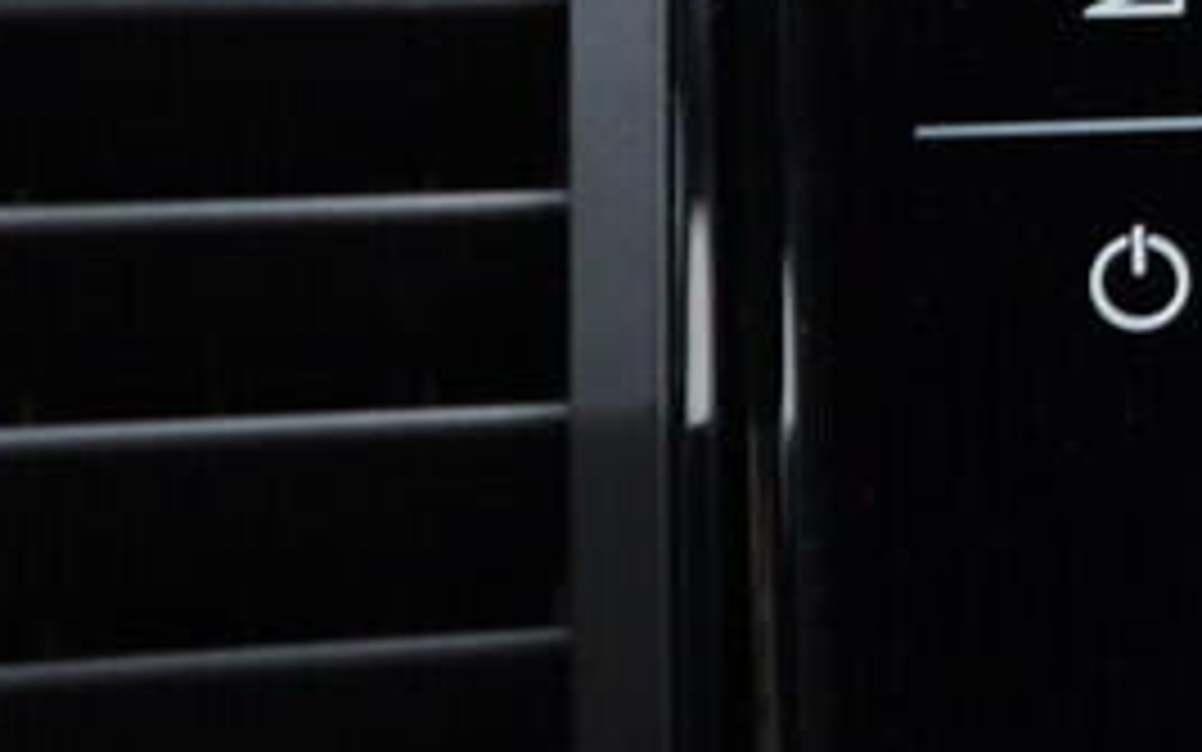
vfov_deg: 6.6
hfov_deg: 9.7
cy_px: -99
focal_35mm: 198
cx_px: 2530
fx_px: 6488
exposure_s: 1/40
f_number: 2.8
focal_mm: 24
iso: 200
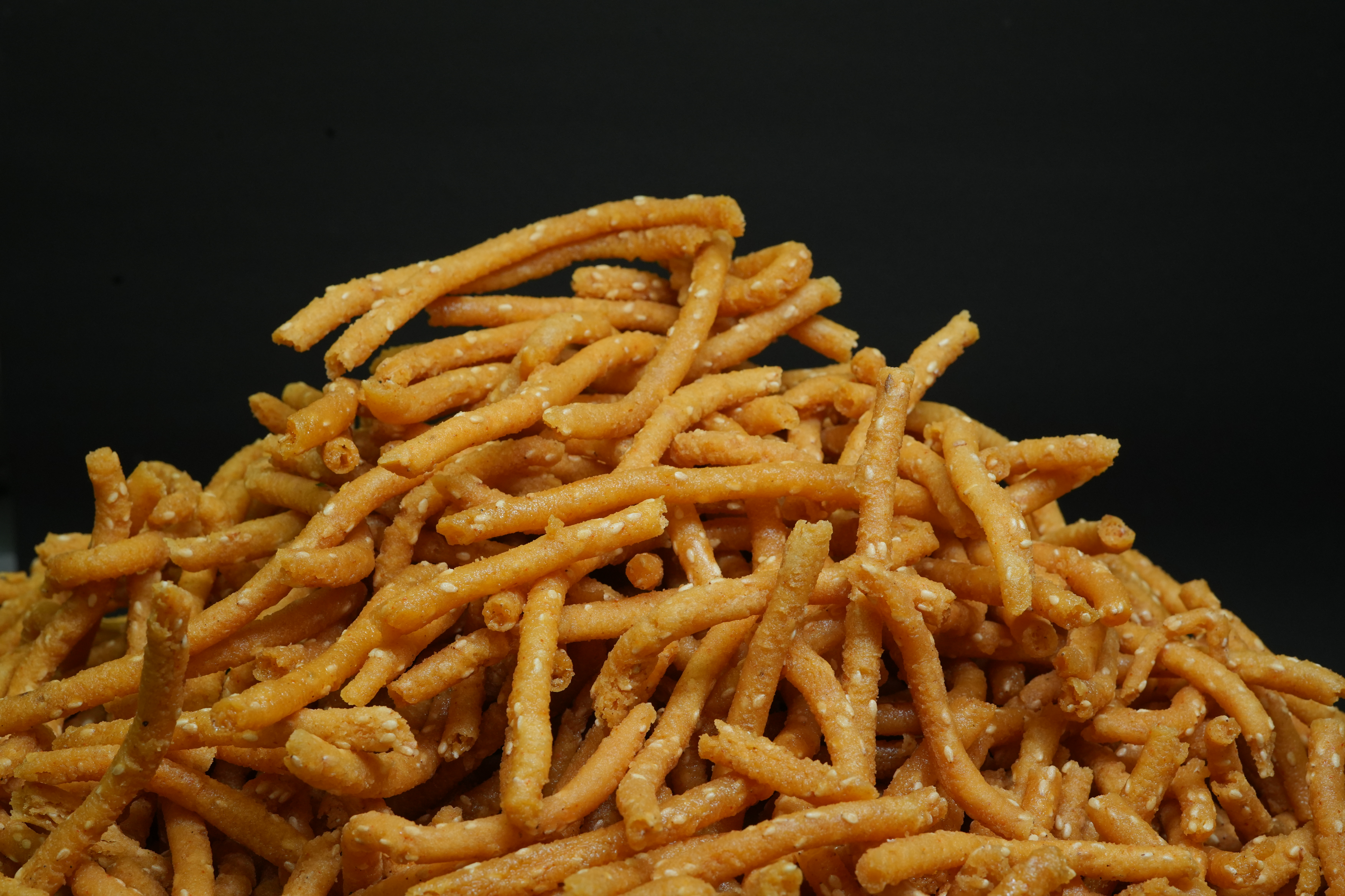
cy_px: 448
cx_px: 672
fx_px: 1868
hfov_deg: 39.6
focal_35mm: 50
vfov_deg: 27.0
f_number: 10
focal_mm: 50
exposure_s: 1/125
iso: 1250
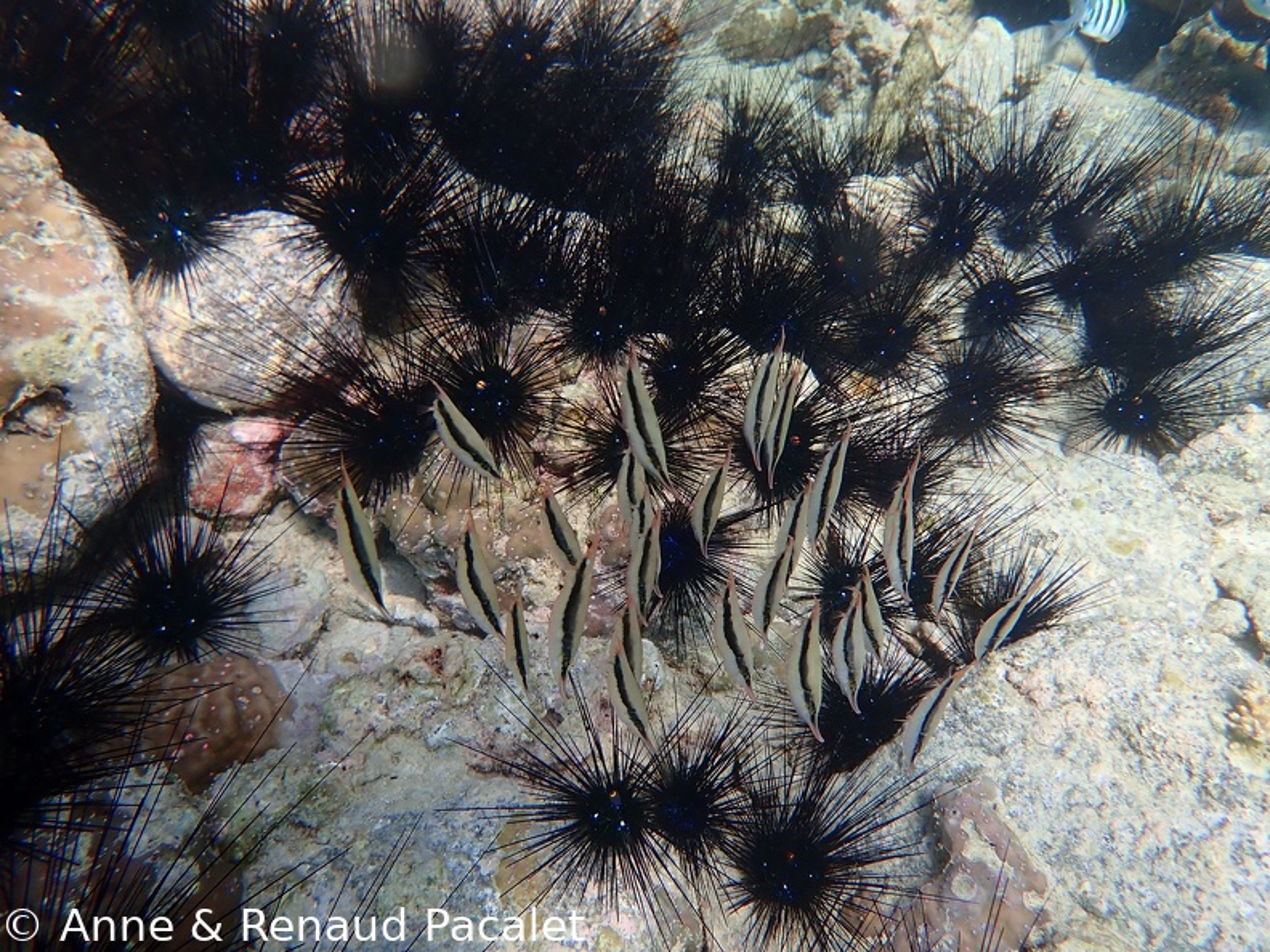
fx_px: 917
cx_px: 635
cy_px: 476
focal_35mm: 25
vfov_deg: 54.9
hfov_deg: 69.4
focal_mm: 4.5
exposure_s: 1/250
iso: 100
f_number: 2.8
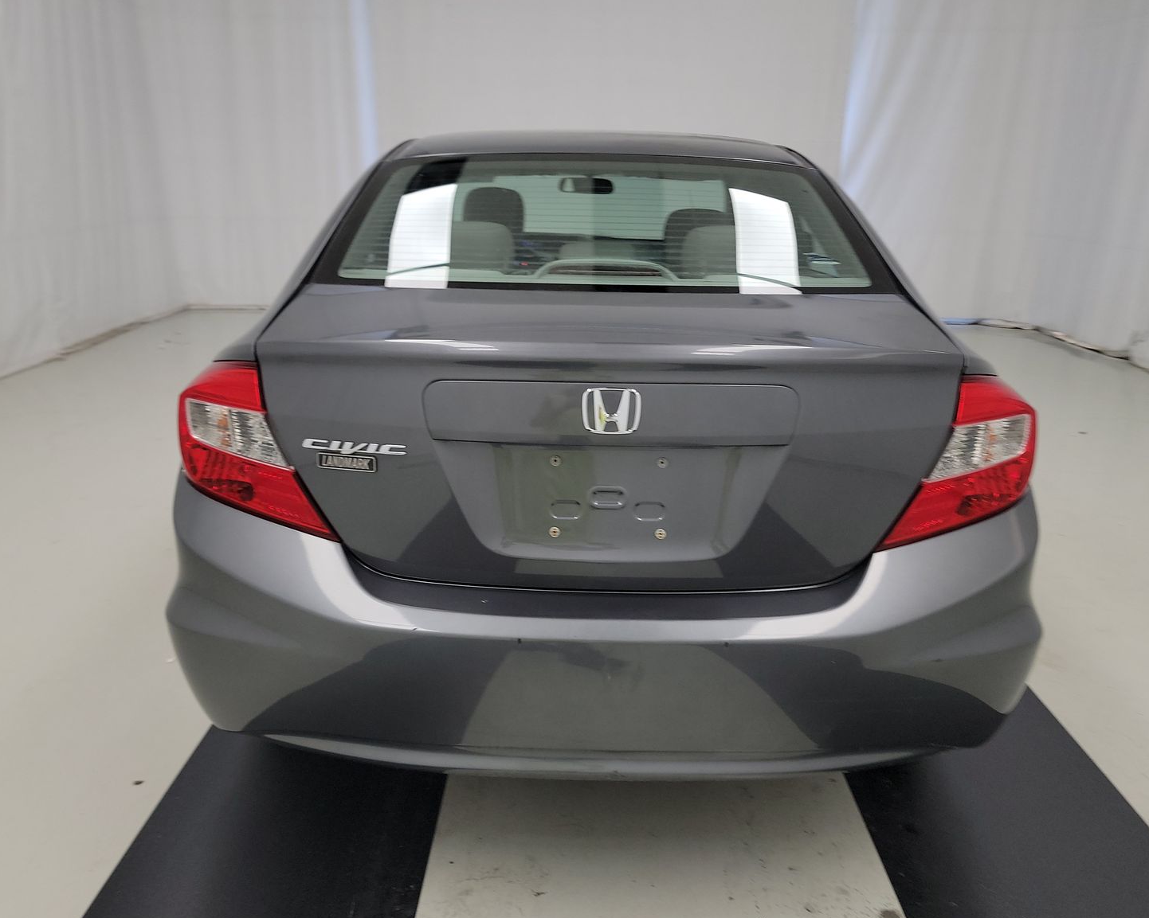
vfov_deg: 54.9
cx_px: 582
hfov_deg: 66.0
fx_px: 884
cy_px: 463
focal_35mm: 26
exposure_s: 1/59
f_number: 1.8
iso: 204
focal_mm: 6.7
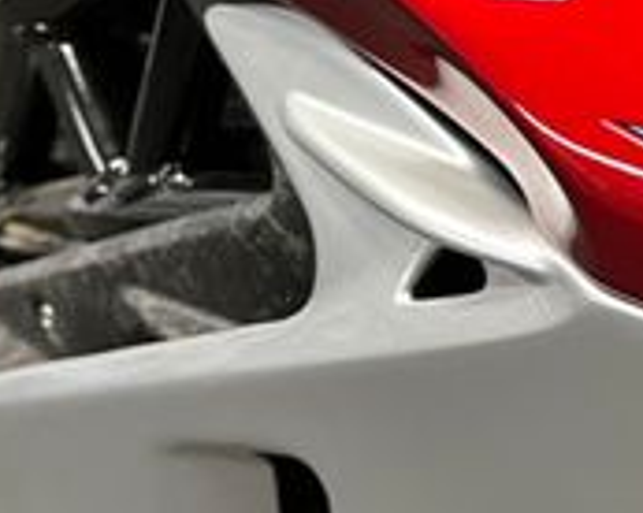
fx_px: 1787
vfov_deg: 16.3
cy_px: 290
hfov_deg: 17.7
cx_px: 1030
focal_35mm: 94
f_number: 1.6
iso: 500
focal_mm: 5.1
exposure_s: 1/50
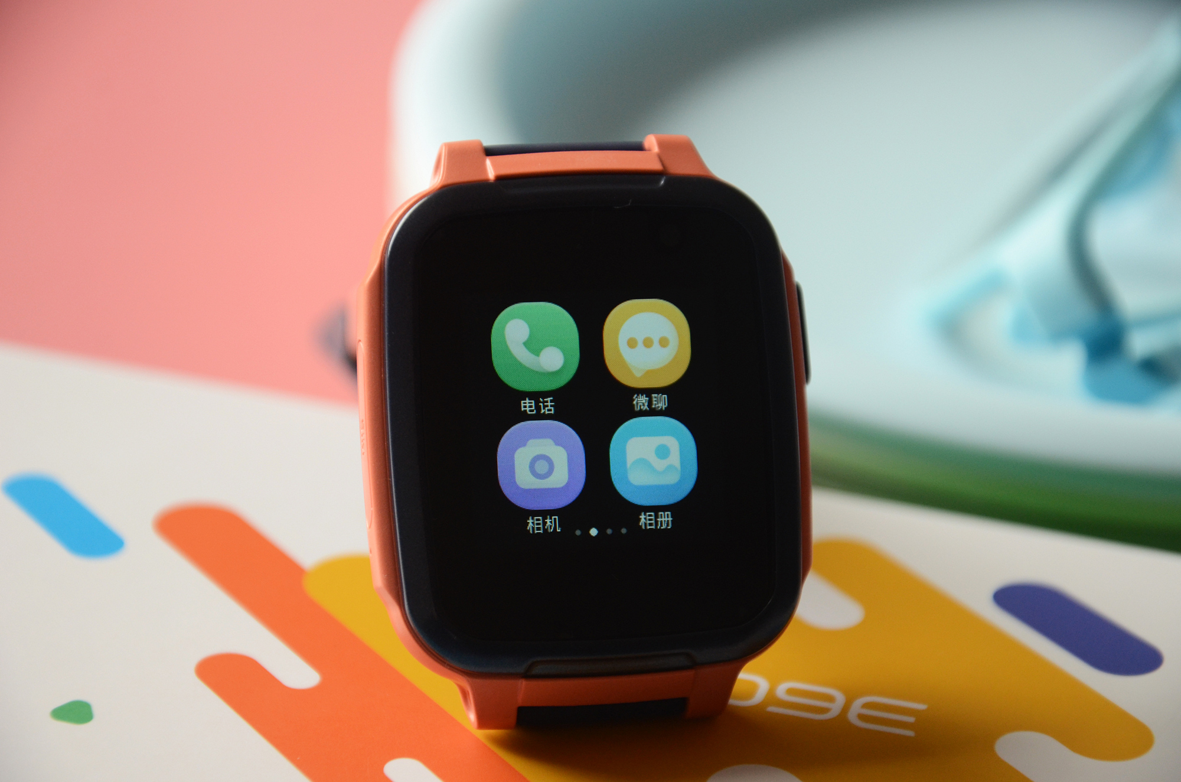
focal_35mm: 158
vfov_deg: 8.7
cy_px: 391
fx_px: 5155
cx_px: 590
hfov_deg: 13.1
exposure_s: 1/125
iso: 800
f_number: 5.6
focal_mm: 105
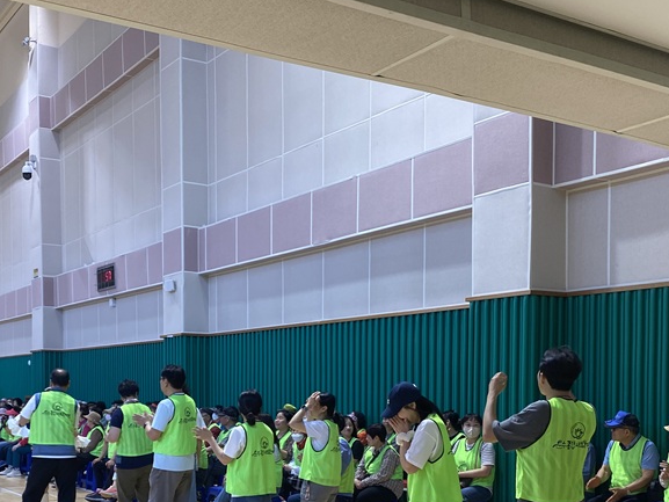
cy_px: 421
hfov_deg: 41.8
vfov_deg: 31.1
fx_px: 870
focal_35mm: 45
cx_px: 254
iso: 80
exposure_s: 1/120
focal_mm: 4.25
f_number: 1.8
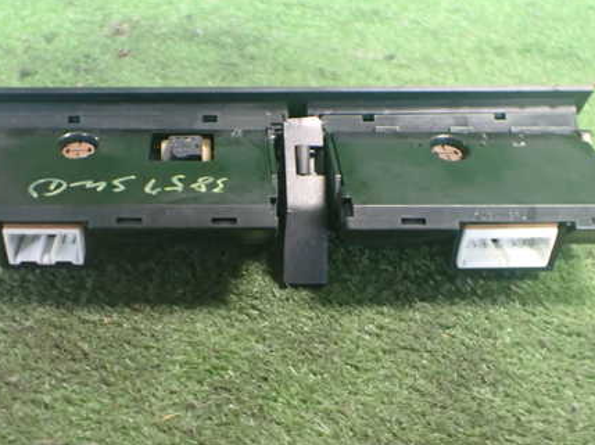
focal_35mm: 42
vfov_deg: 34.3
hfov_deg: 44.8
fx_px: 721
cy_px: 205
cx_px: 269
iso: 1000
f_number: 2.3
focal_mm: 5.4
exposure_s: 1/30
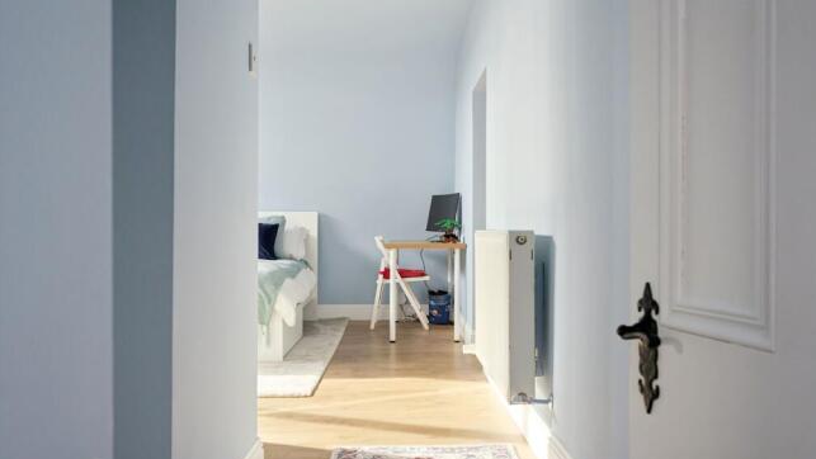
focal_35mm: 32
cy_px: 226
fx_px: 693
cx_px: 414
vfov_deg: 36.7
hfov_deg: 61.0
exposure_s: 1/200
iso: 1000
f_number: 4.5
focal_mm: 20
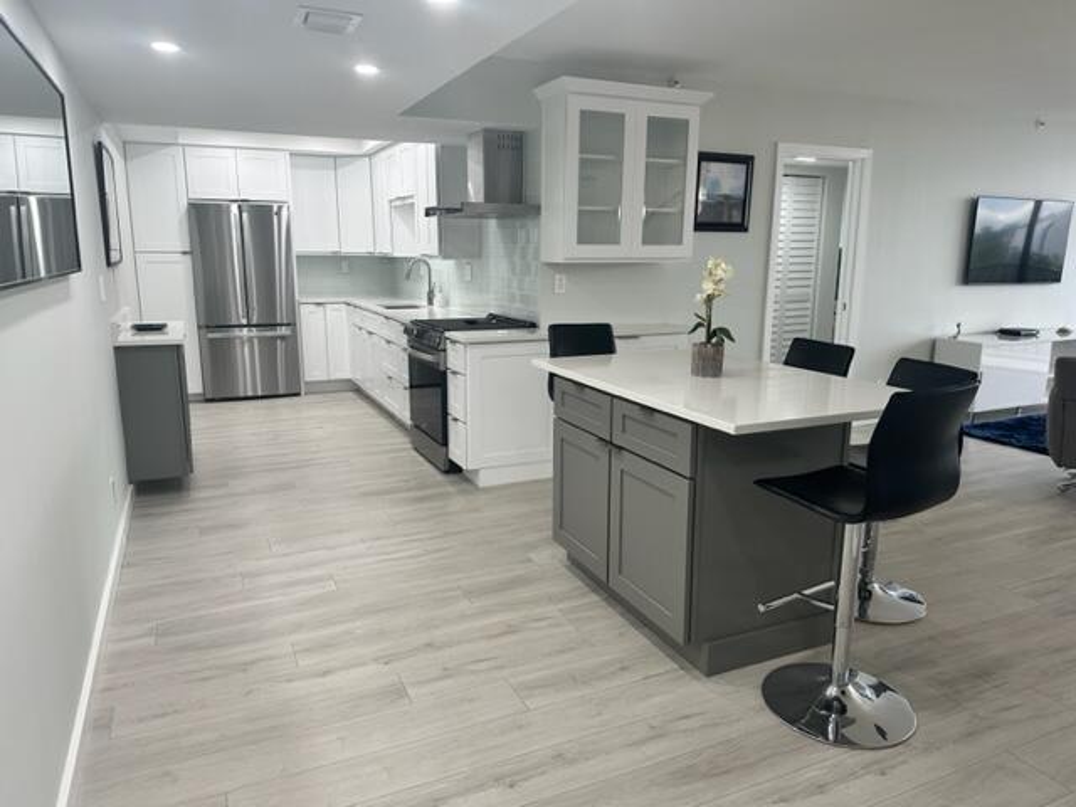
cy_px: 404
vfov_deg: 56.8
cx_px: 538
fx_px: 746
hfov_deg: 71.6
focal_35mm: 24
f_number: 1.78
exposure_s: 1/120
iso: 125
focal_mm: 6.86
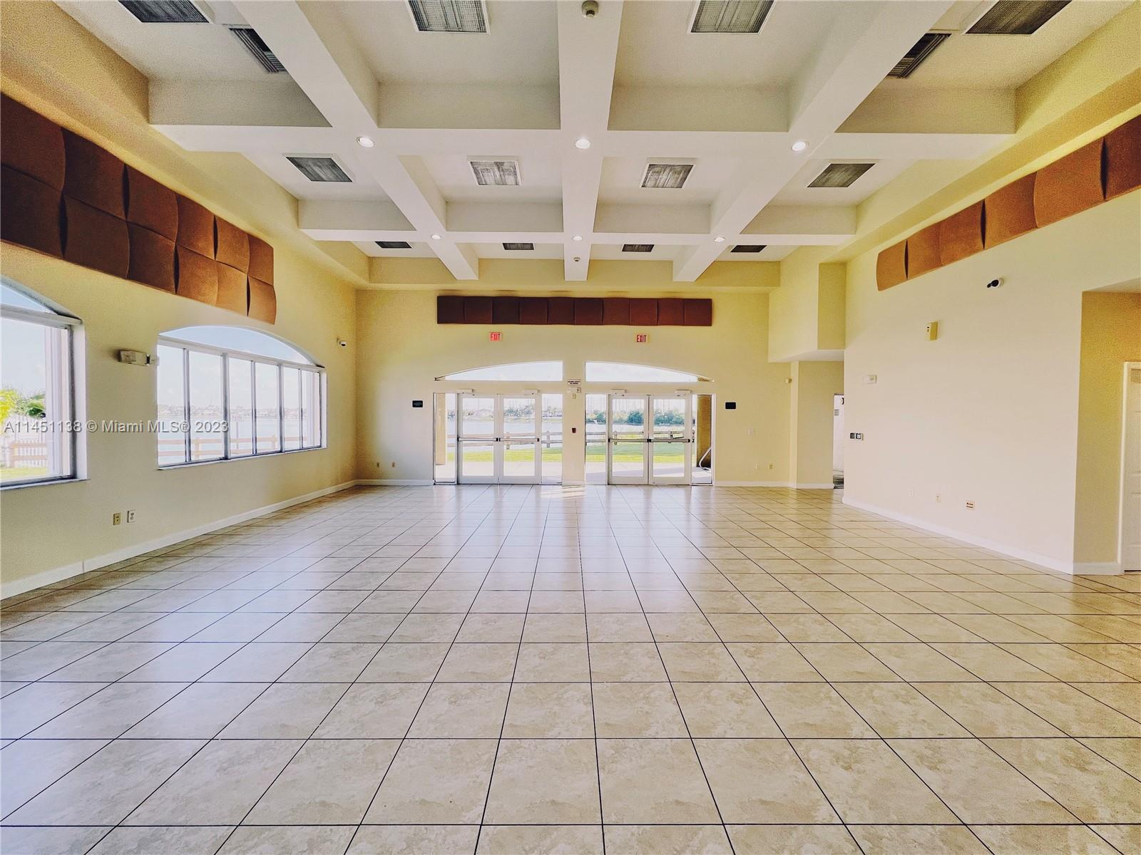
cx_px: 570
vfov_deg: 89.9
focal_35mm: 13
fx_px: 429
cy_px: 428
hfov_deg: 106.2
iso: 32
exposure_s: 1/197
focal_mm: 1.57
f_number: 1.8
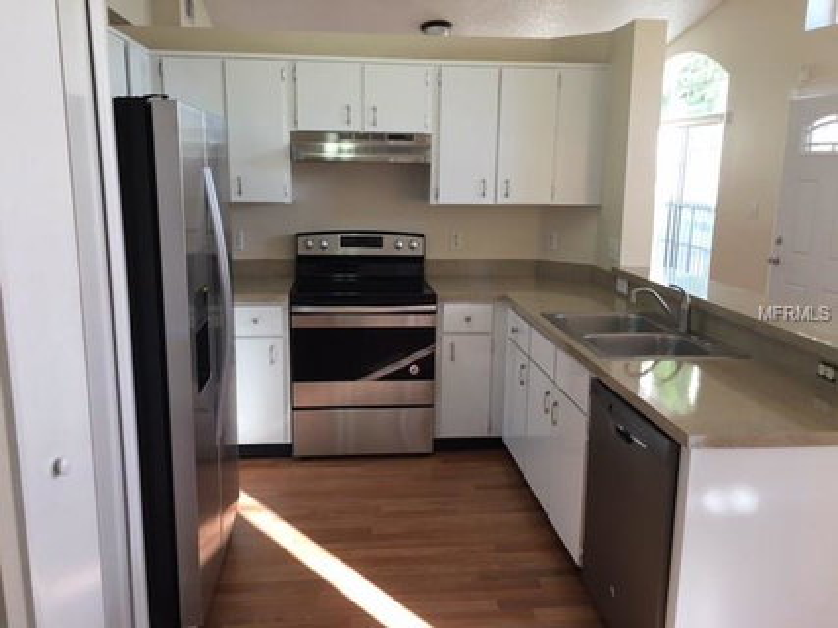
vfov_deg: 48.2
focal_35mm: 29
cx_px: 419
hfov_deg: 61.7
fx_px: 702
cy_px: 314
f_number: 2.2
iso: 32
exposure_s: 1/30
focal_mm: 4.15
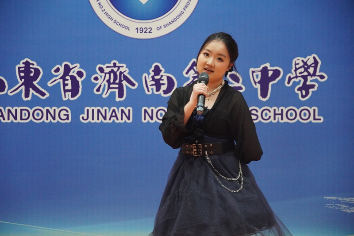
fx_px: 1239
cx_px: 177
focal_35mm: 126
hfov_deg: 16.3
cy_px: 118
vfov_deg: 10.9
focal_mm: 84
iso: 5000
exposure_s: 1/160
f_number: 5
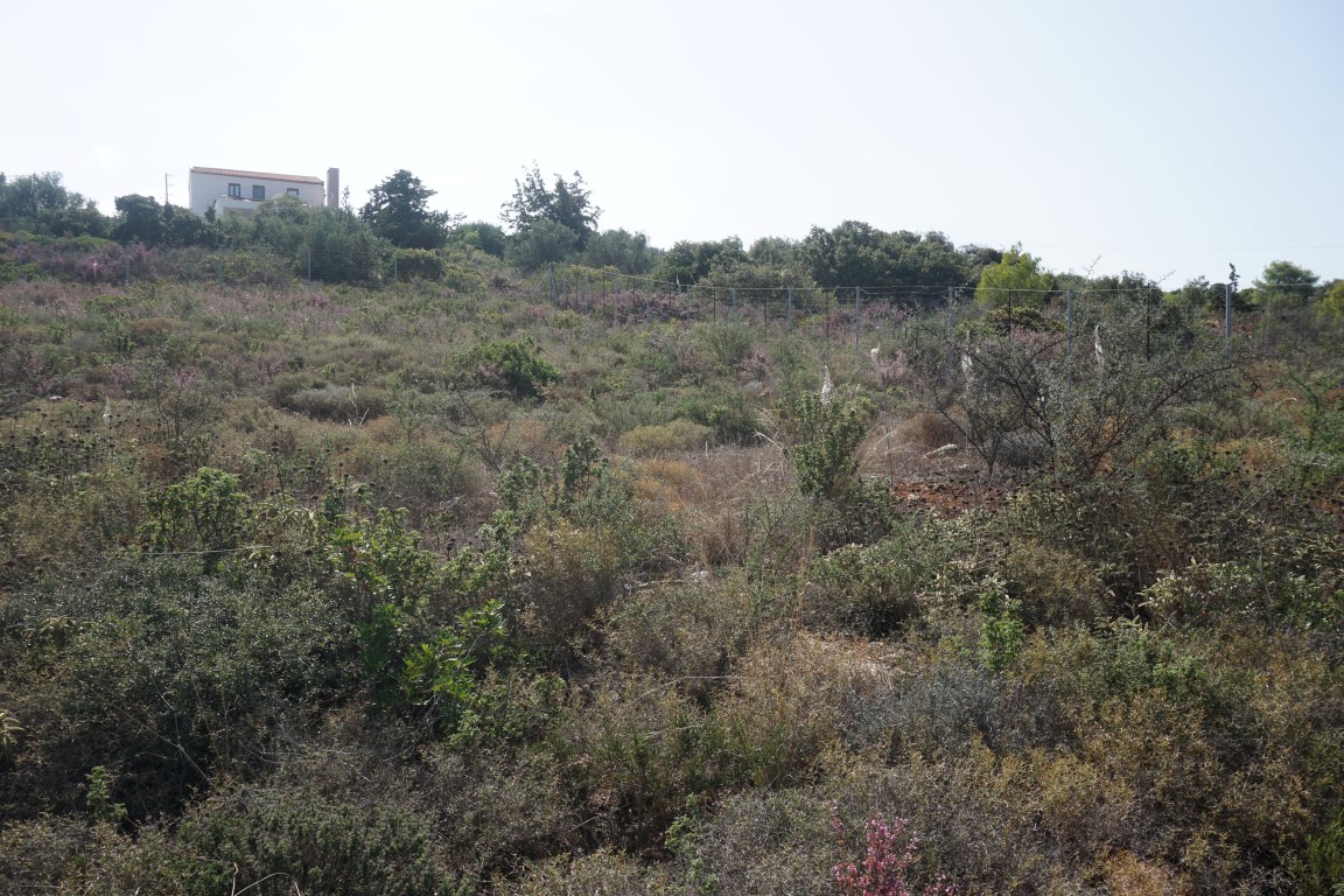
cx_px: 672
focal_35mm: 30
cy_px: 448
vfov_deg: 43.6
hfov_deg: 61.9
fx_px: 1120
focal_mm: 20
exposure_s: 1/160
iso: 100
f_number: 9
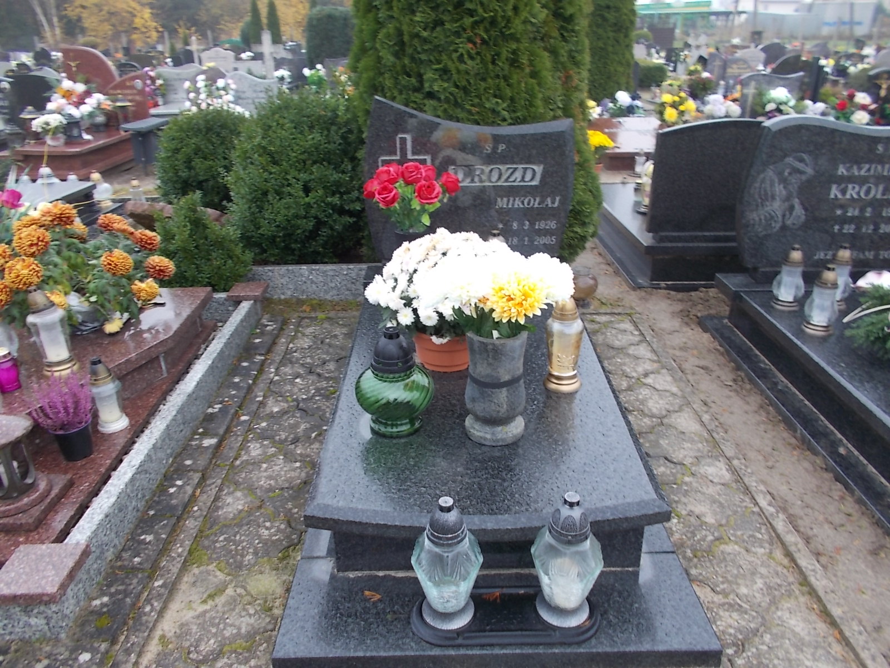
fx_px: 668
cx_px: 445
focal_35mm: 26
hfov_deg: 67.3
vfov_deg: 53.1
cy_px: 334
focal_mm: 4.6
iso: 80
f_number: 3.2
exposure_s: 1/25
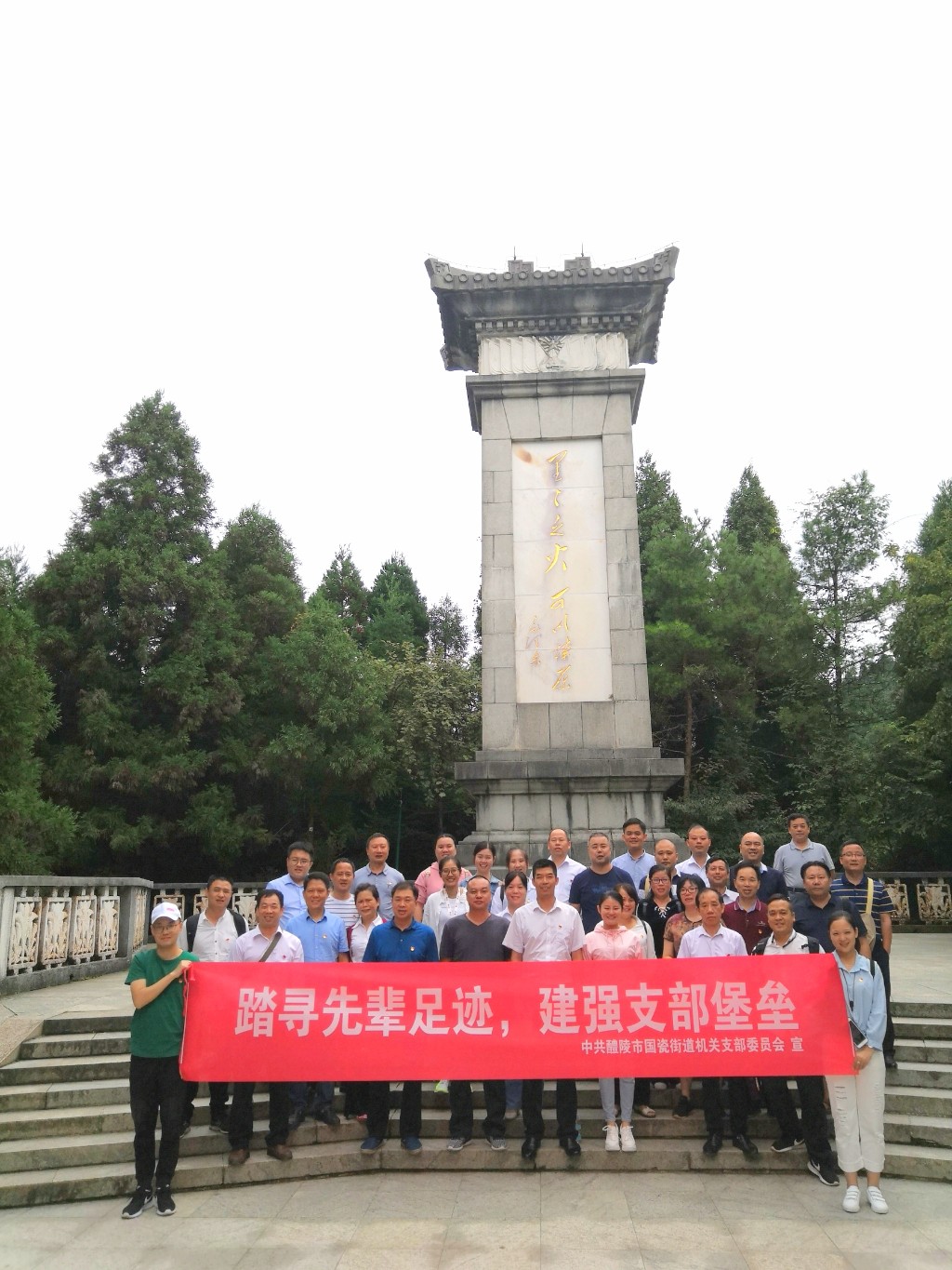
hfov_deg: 51.4
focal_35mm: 27
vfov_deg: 65.3
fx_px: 990
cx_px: 476
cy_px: 635
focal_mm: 3.95
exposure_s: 1/1901
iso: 50
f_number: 4
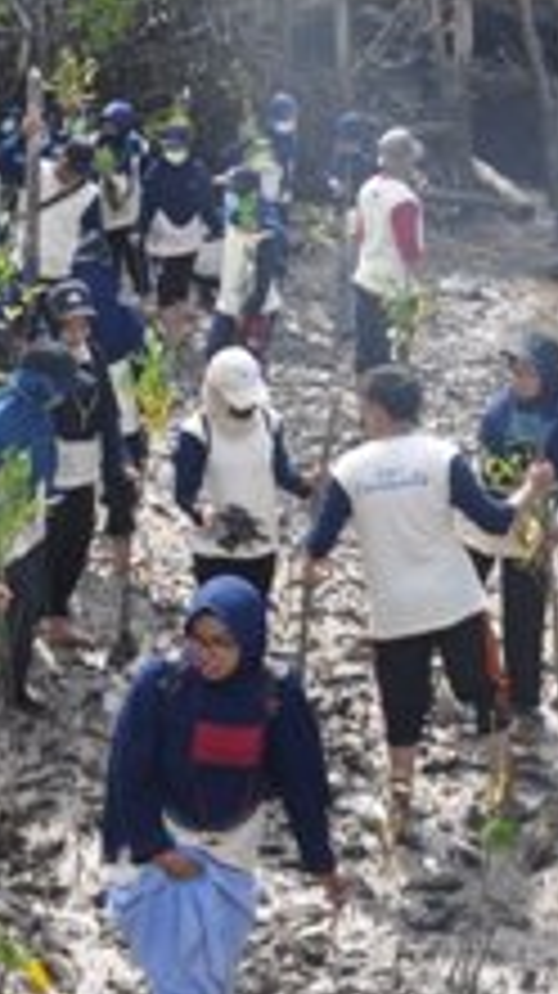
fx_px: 2135
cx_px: 11
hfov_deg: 14.7
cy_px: 299
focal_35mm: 81
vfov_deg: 26.0
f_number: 7.1
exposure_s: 1/200
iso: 200
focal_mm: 22
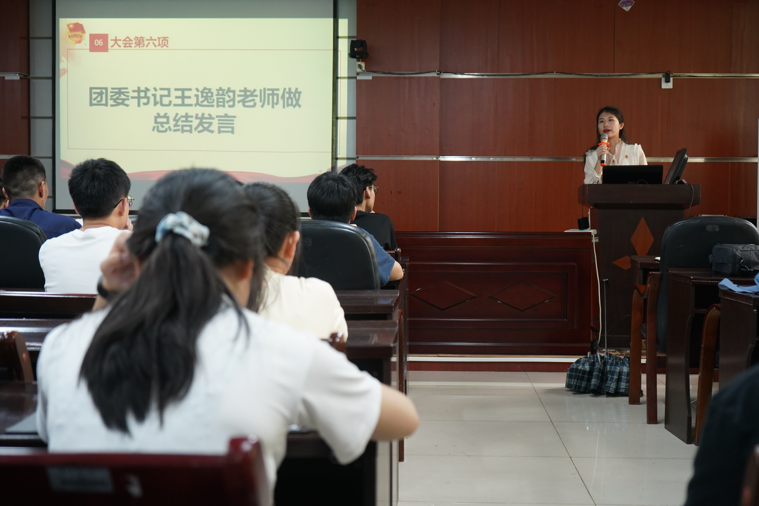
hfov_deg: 37.5
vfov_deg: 25.5
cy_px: 253
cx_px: 380
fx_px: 1117
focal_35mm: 53
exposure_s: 1/60
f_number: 5
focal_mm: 53
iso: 2500
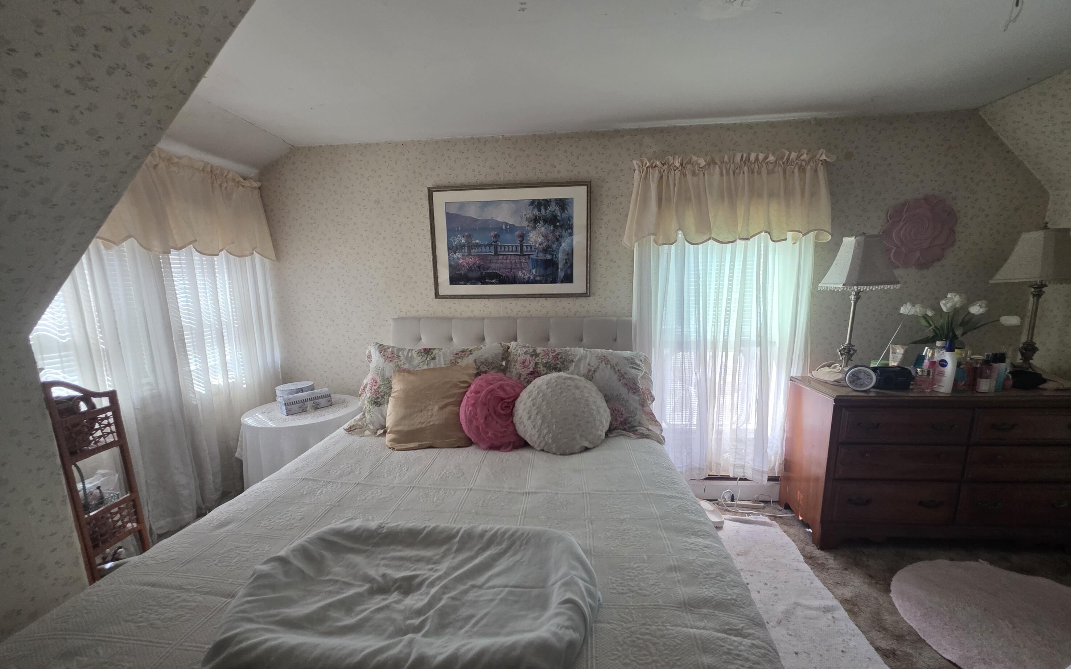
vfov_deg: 78.4
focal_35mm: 14
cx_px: 539
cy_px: 369
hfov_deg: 105.3
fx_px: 409
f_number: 1.9
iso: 250
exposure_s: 1/120
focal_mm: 2.2
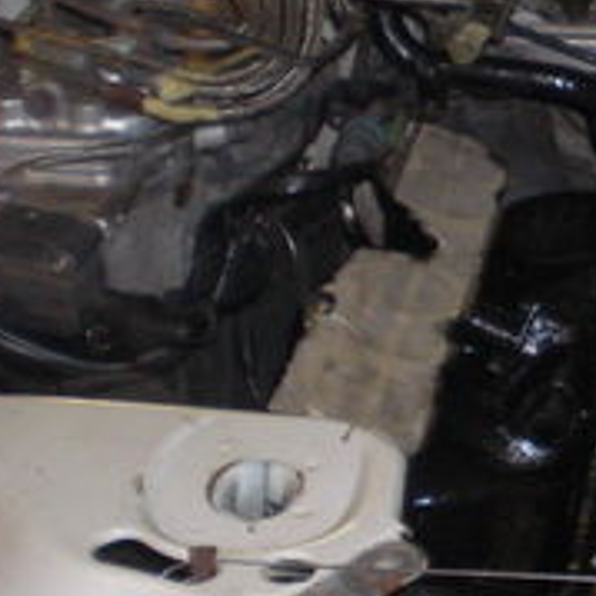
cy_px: 303
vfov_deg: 14.5
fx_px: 2338
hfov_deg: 13.3
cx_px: 1016
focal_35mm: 120
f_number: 3.1
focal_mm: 6.3
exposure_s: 1/30
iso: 200
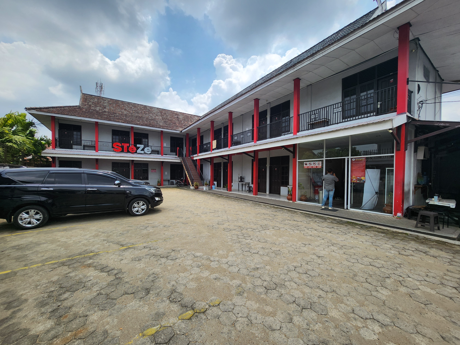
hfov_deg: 106.2
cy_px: 172
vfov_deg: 89.9
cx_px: 230
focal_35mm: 13
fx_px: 173
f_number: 2.2
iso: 32
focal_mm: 1.74
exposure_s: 1/1114
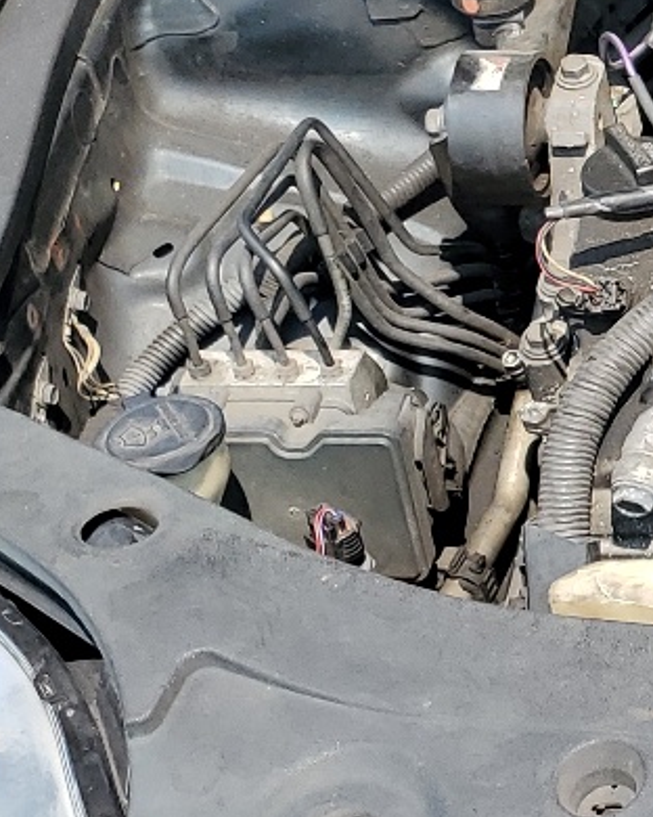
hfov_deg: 12.8
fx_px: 2512
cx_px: 1321
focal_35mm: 104
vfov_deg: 18.3
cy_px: 178
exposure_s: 1/1429
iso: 50
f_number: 1.5
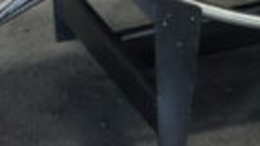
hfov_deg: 12.1
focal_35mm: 174
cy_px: -103
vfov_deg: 6.8
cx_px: 328
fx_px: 1198
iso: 12800
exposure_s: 1/50
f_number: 4
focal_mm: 39
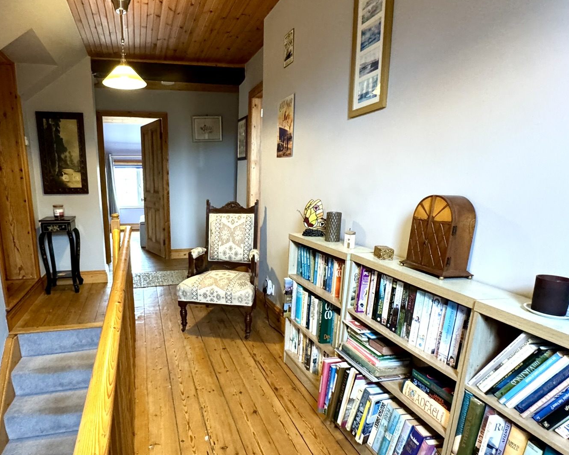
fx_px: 354
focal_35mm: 21
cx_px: 212
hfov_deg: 76.2
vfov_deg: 65.2
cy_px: 262
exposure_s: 1/50
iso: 640
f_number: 2.2
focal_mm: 2.22
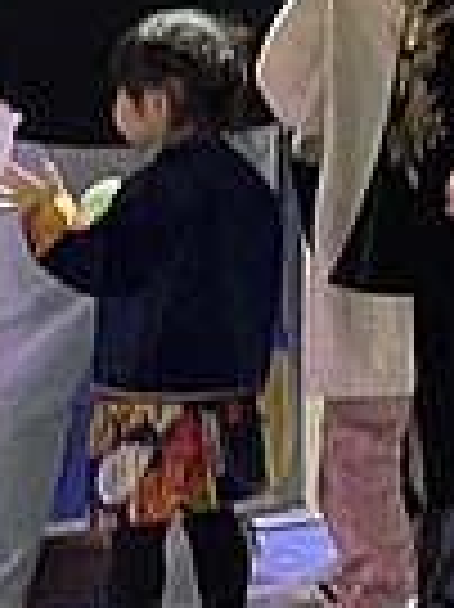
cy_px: -243
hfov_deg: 4.8
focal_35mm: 246
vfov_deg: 7.9
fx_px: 4309
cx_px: 2391
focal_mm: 5.1
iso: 320
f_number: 1.6
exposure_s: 1/50
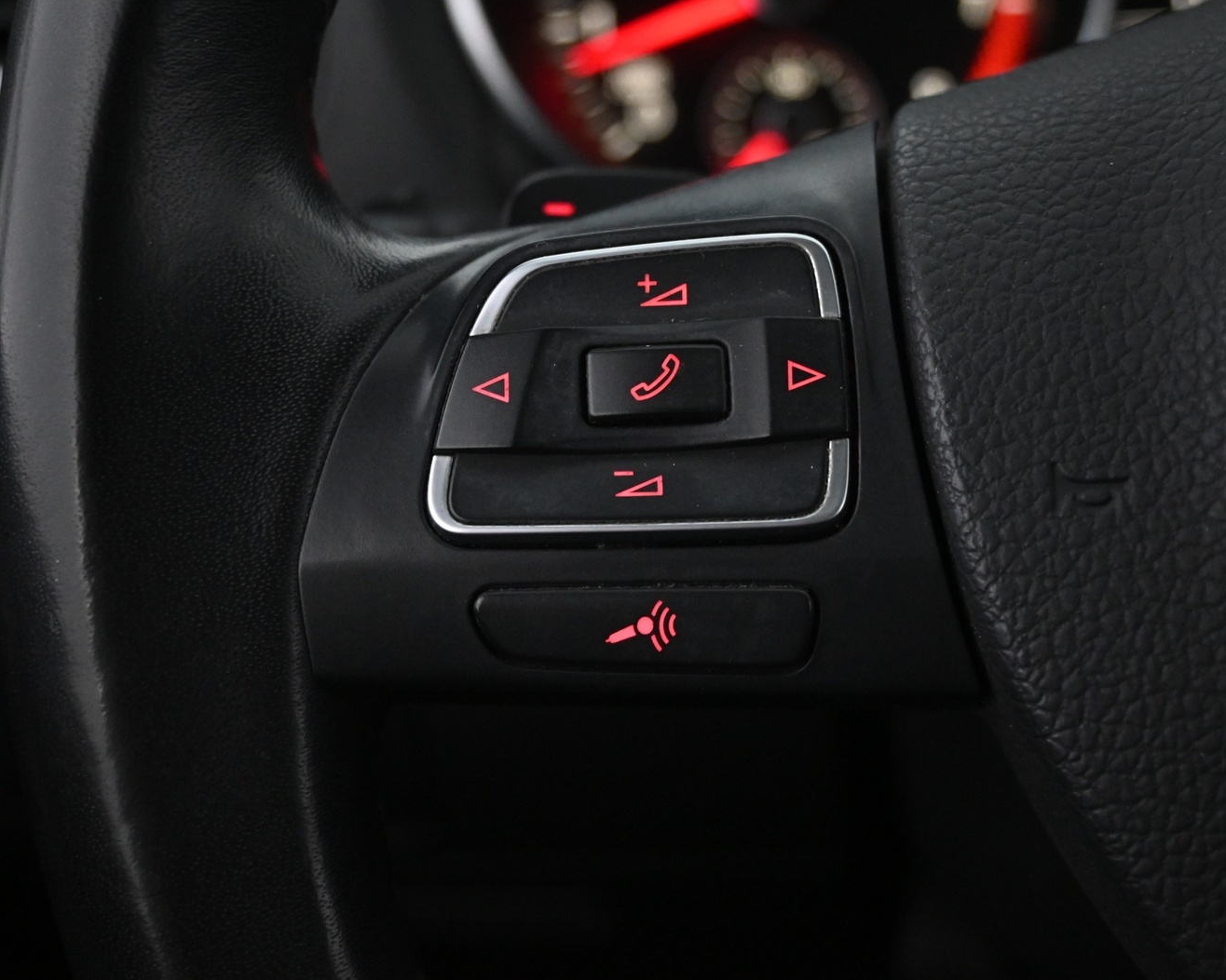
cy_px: 483
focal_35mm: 52
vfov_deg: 29.1
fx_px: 1887
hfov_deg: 36.0
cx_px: 671
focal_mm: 30
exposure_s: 1/50
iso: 3200
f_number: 4.8
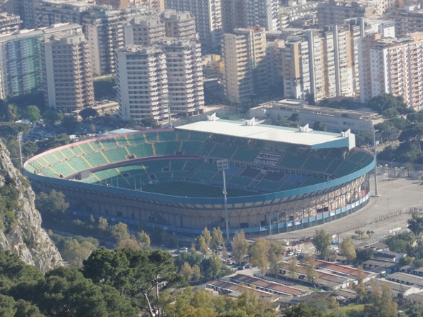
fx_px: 3018
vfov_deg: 6.0
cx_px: 212
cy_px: 158
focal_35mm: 247
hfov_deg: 8.0
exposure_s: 1/250
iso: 100
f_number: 6.3
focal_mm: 44
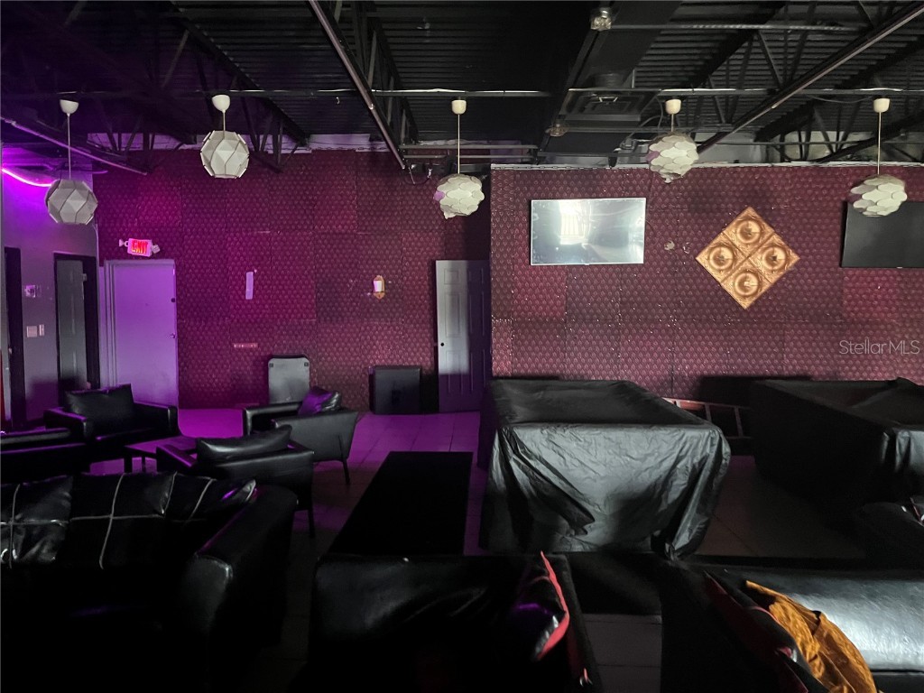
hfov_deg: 67.3
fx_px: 694
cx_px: 462
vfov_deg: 53.1
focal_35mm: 26
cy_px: 346
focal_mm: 5.1
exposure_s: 1/30
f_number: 1.6
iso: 1000
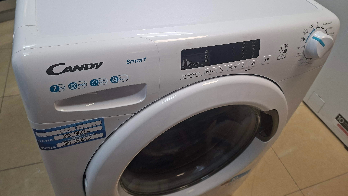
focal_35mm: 26
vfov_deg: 43.6
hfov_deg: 71.9
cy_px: 62
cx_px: 177
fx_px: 240
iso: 200
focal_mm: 5.54
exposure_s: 1/100
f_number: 1.8
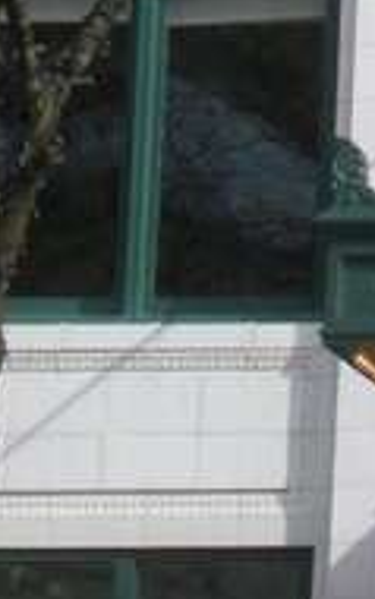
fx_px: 5388
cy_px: -300
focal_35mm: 330
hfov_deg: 3.9
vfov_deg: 6.3
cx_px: 1093
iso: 64
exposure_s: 1/173
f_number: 6.5
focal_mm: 12.3
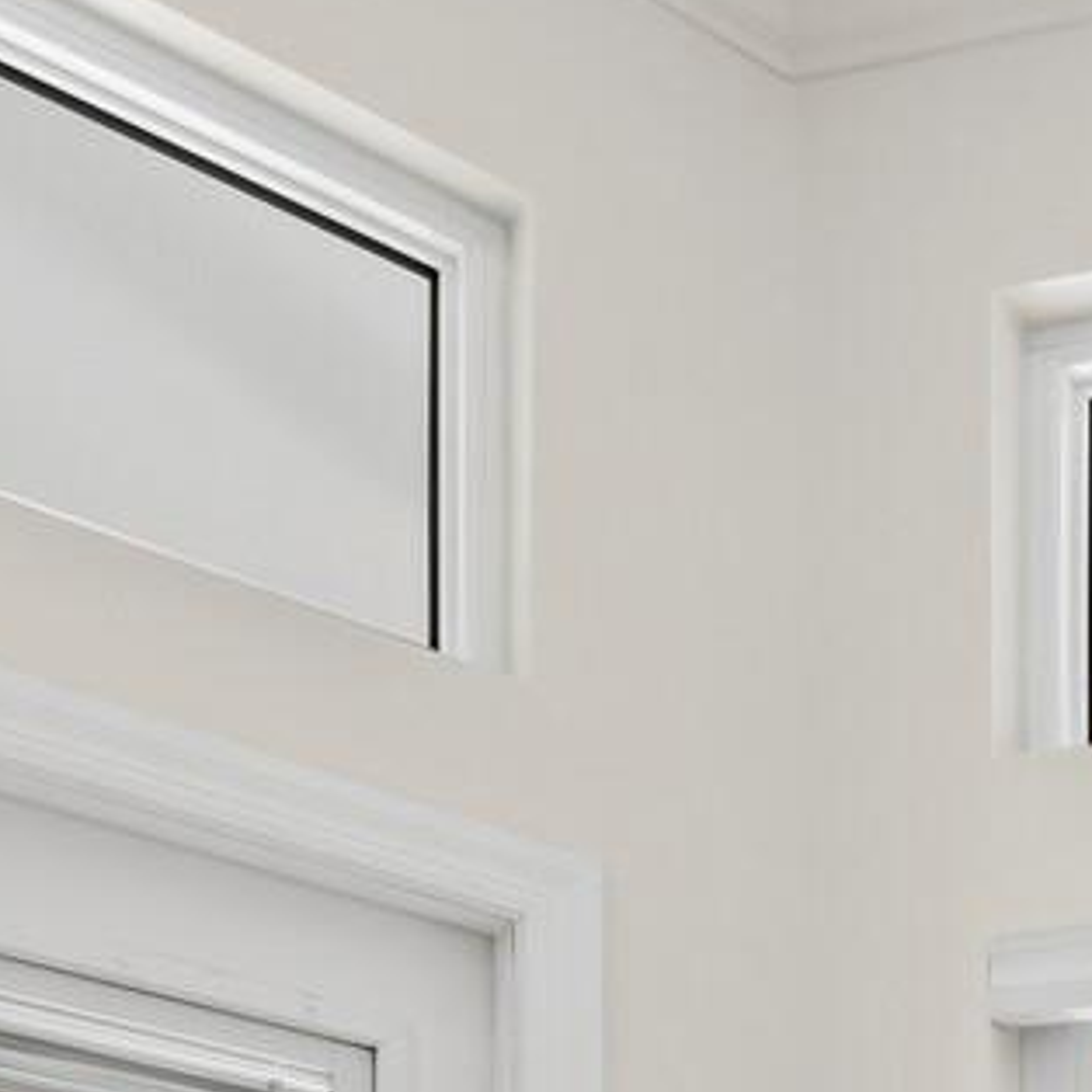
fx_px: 2248
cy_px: 1871
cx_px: 1739
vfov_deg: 20.7
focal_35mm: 63
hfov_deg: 21.7
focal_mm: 7
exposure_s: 1/10
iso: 320
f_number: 13
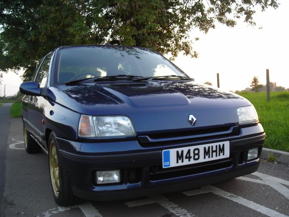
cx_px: 144
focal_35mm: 38
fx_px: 317
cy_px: 108
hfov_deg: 49.0
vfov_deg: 37.7
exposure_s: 1/20.3
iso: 50
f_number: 3.2
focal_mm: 6.3
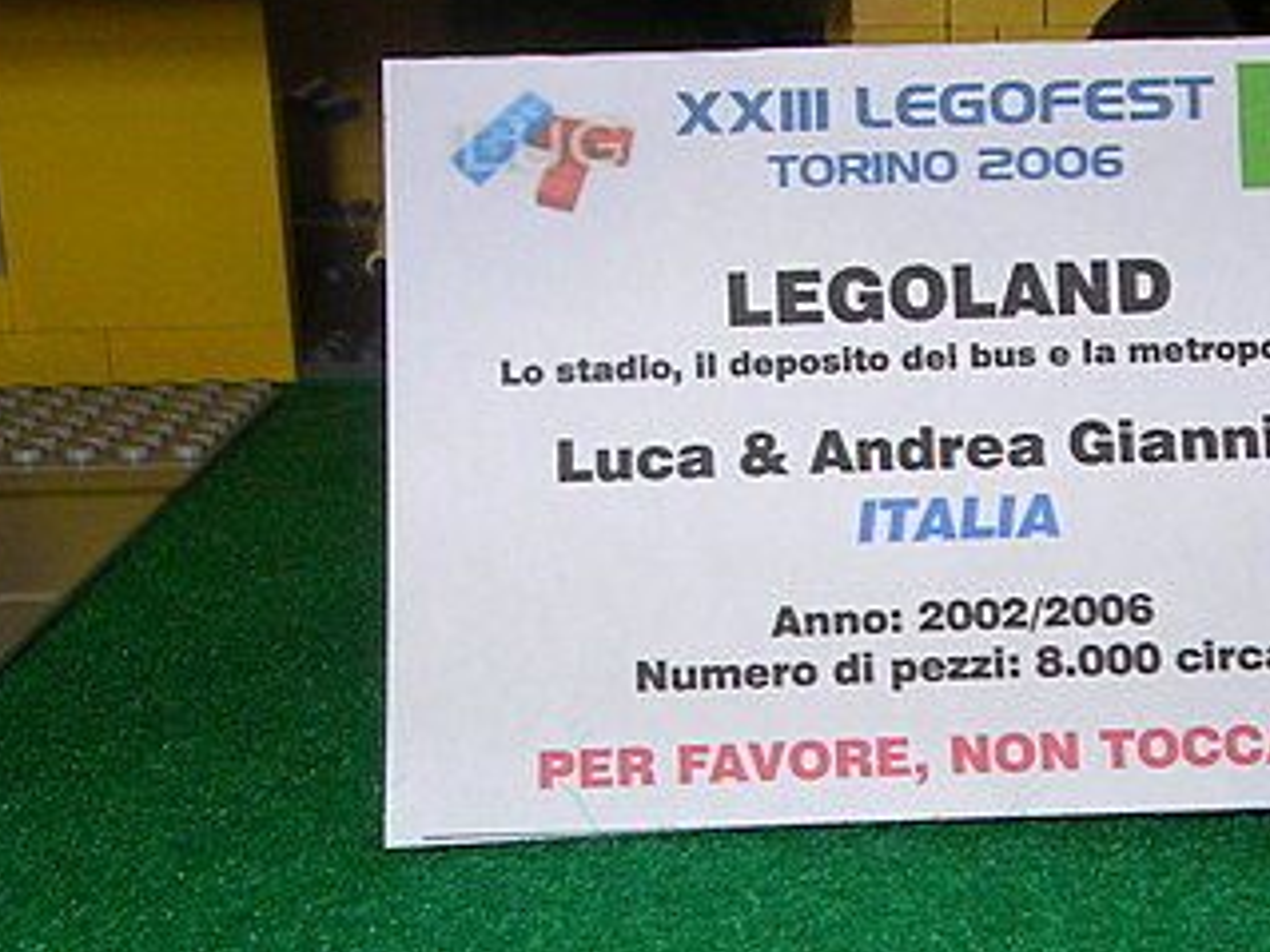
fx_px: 2384
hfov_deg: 29.4
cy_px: 737
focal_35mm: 65
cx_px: 955
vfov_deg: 22.3
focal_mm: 5.6
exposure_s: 1/30
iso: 100
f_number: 4.8
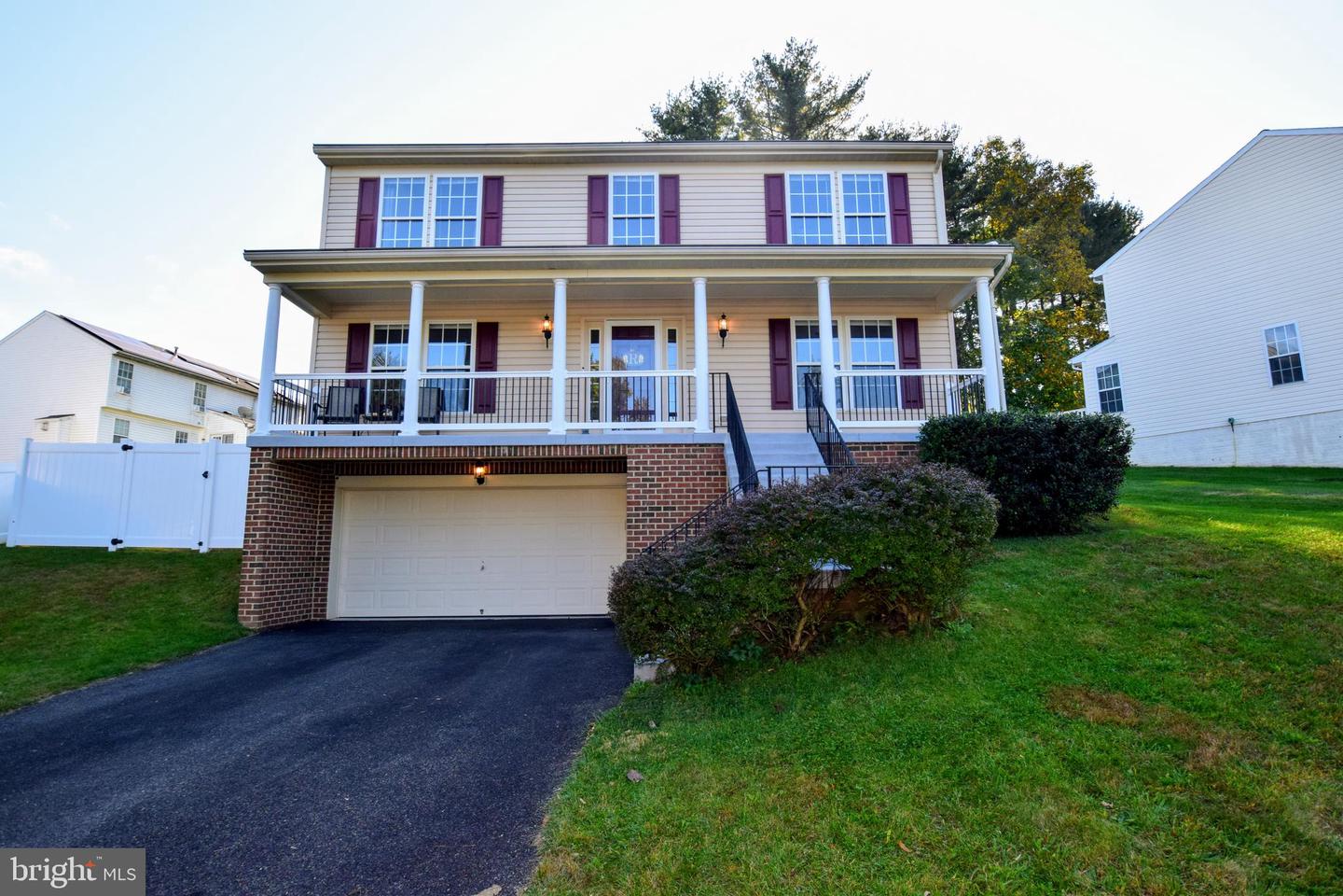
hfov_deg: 90.0
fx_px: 671
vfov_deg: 67.4
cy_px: 448
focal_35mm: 18
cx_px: 672
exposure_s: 1/200
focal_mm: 12
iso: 400
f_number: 10
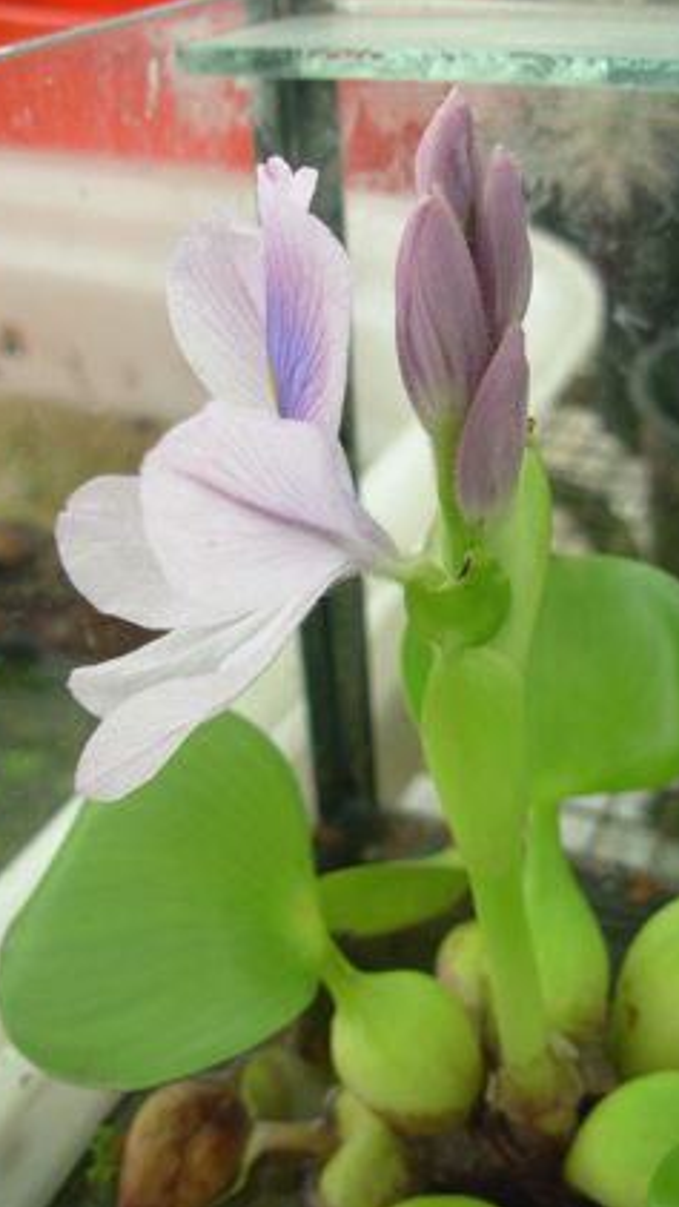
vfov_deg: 48.3
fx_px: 1344
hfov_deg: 28.3
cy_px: 601
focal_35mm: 42
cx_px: 418
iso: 50
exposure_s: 1/140
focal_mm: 6.3
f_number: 2.9
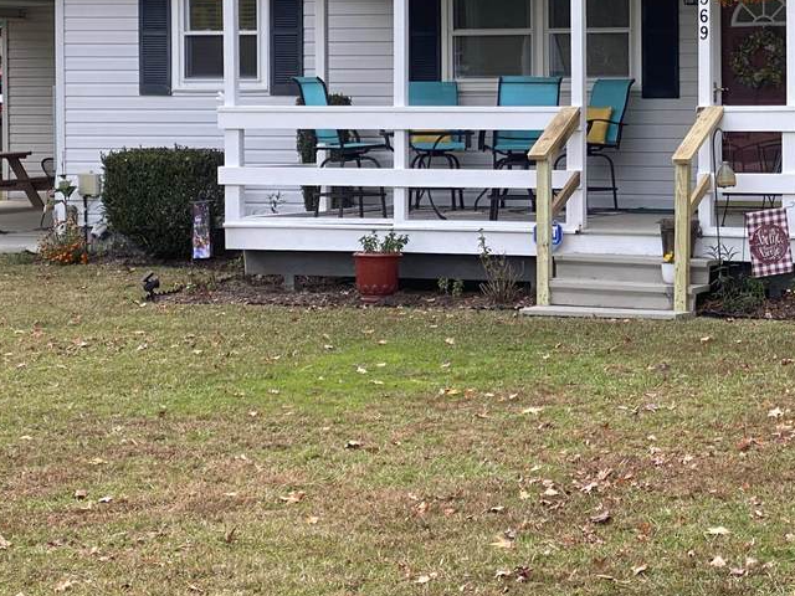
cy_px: 125
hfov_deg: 18.6
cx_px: 703
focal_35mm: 104
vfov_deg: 14.2
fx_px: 2388
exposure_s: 1/170
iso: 20
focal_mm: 6
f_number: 2
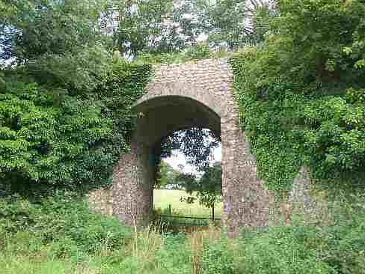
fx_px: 422
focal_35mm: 40
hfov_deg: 46.8
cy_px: 139
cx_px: 180
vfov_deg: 36.0
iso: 64
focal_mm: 6.4
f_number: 3.9
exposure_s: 1/60
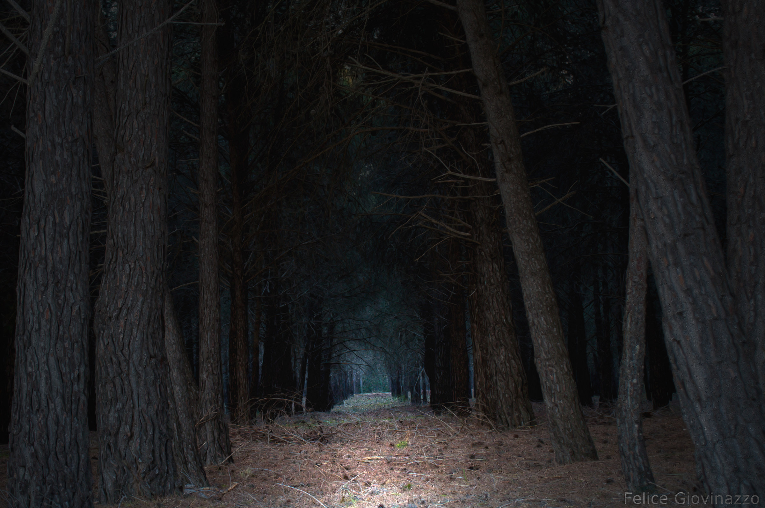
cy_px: 254
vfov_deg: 13.0
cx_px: 382
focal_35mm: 105
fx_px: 2229
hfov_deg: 19.5
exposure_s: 1/15
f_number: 7.1
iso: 1600
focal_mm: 70
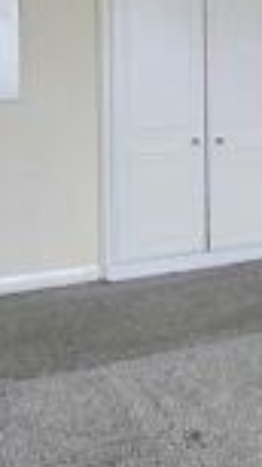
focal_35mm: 54
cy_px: 69
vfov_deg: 36.7
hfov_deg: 17.4
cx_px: 492
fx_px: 667
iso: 500
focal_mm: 2.2
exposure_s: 1/50.3
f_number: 2.2
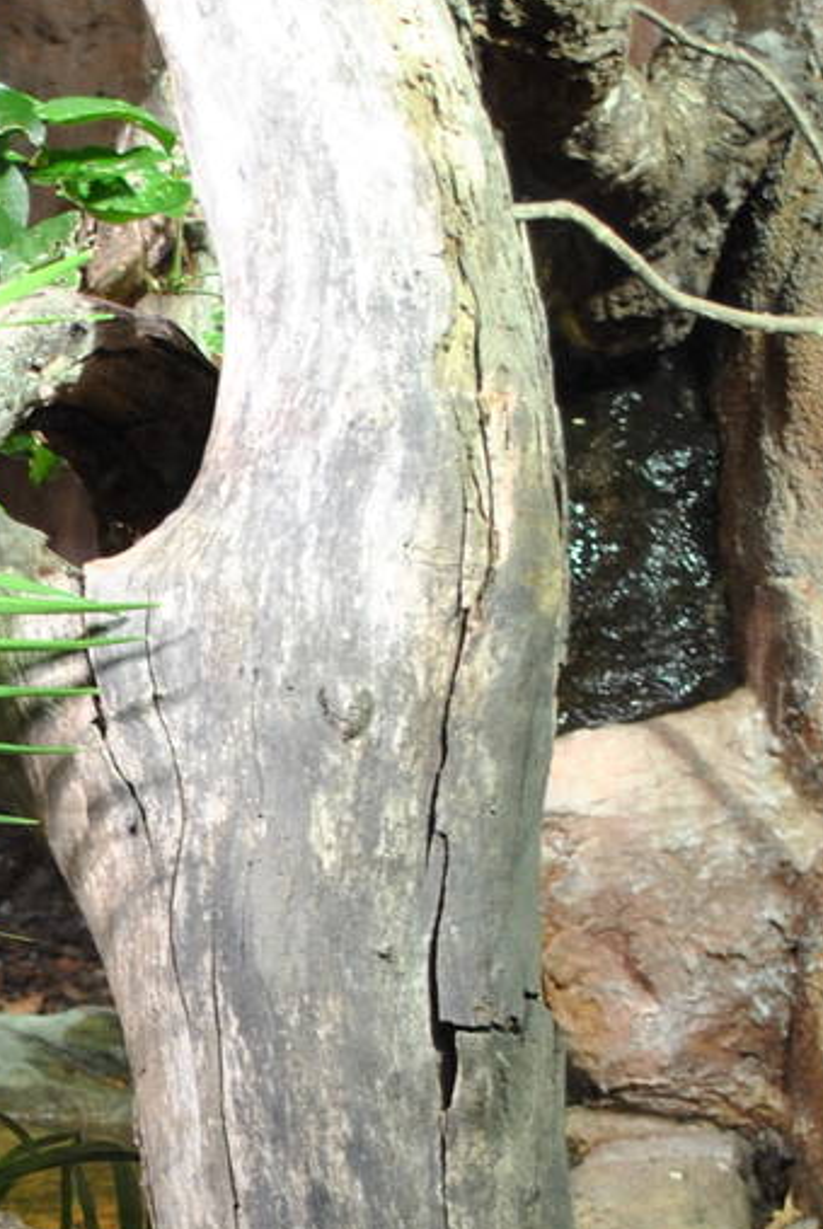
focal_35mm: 104
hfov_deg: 12.8
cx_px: -205
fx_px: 3556
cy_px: 1089
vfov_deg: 19.3
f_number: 4
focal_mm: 22
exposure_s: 1/30
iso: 200
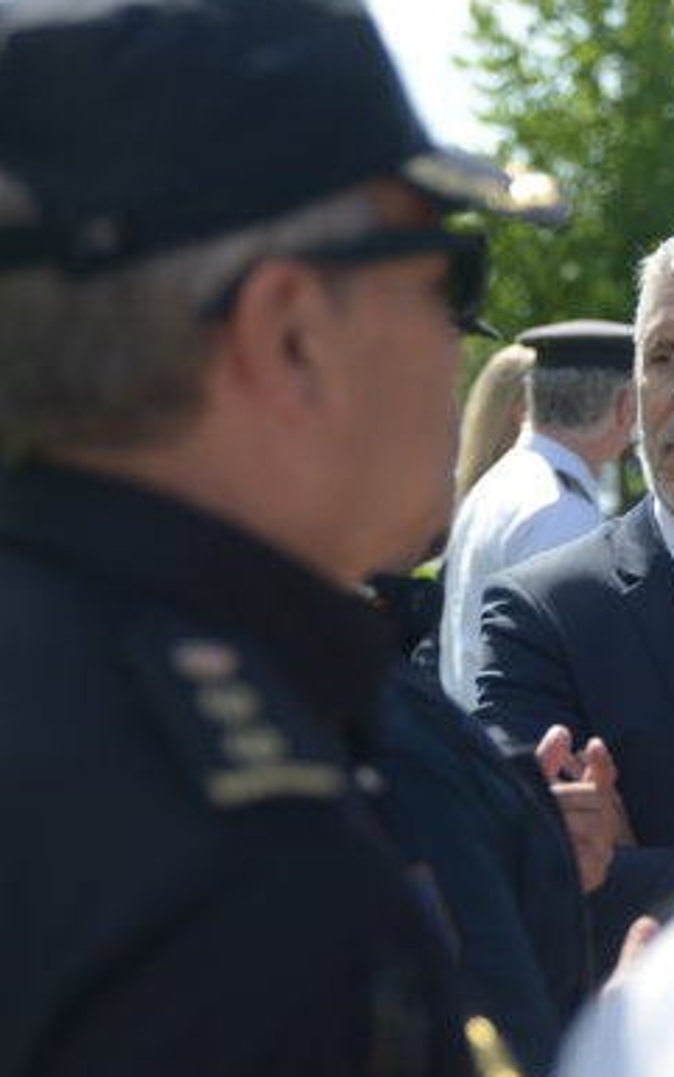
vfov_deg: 24.6
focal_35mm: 84
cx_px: 783
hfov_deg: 15.1
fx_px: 2466
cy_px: 585
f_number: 2.8
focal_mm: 46
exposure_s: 1/2500
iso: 200
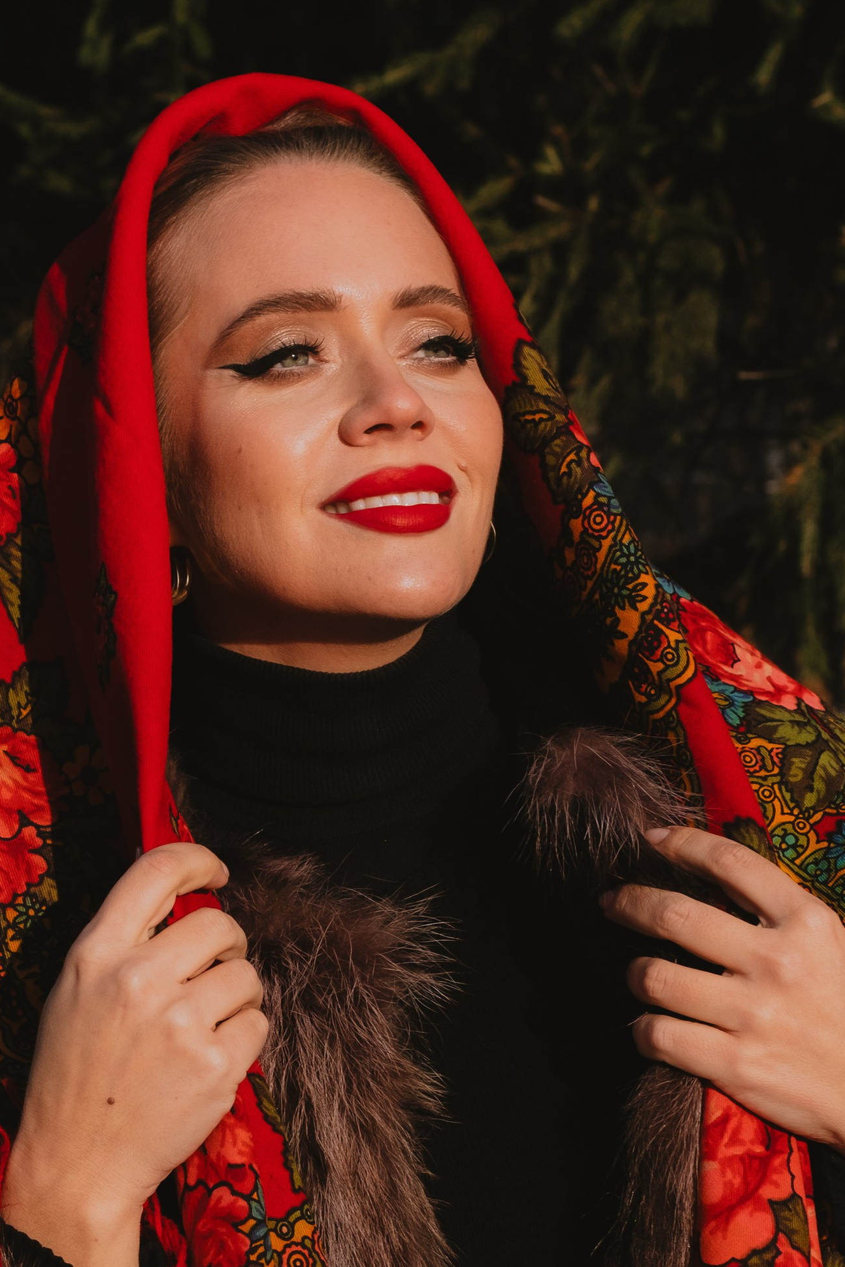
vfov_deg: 20.6
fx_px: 3485
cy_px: 648
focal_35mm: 99
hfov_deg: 13.8
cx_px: 354
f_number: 5
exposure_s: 1/500
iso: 200
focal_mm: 33
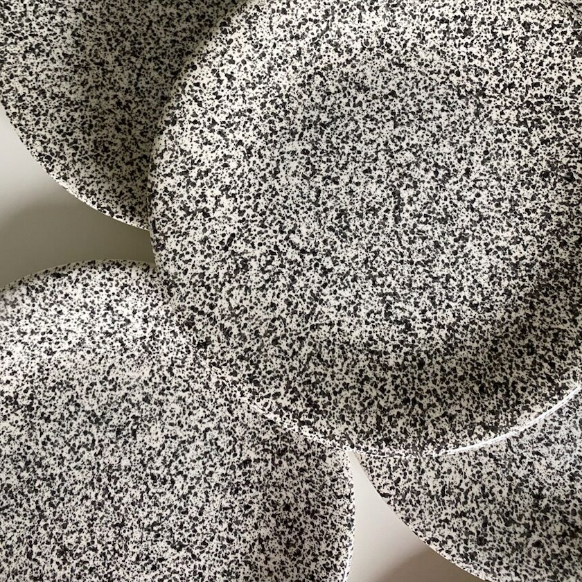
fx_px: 666
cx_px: 254
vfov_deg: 45.8
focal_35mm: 35
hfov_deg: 47.1
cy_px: 155
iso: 200
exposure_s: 1/60
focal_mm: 4.25
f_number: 1.8
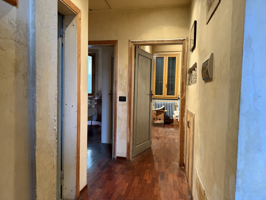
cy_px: 100
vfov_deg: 56.8
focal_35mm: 24
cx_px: 133
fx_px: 184
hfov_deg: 71.6
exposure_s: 1/50
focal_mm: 6.76
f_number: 1.78
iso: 400
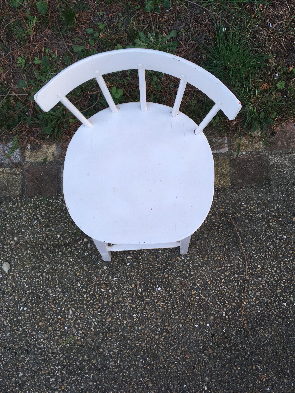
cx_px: 148
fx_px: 330
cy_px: 196
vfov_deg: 61.7
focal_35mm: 29
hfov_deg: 48.2
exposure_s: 1/100
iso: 40
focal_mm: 4.15
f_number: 2.2
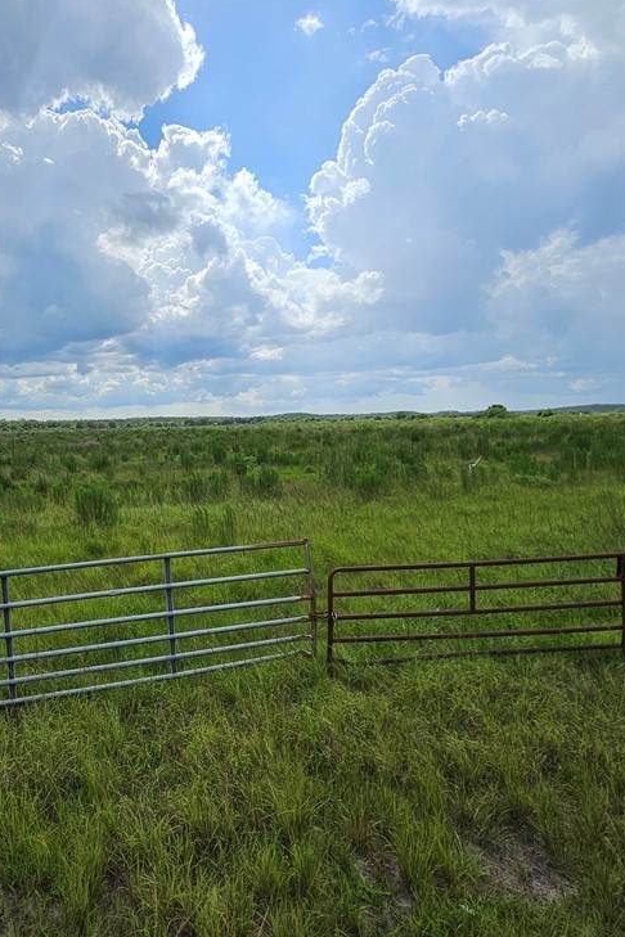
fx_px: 495
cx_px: 190
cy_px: 454
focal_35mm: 19
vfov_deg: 86.9
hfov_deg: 62.3
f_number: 2.2
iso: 50
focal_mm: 2.2
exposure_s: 1/4165
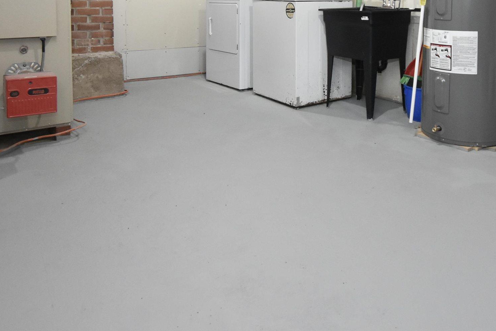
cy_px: 21
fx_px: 427
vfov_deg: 38.8
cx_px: 297
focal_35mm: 31
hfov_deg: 59.8
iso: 2000
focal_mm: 10
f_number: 3.5
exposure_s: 1/60
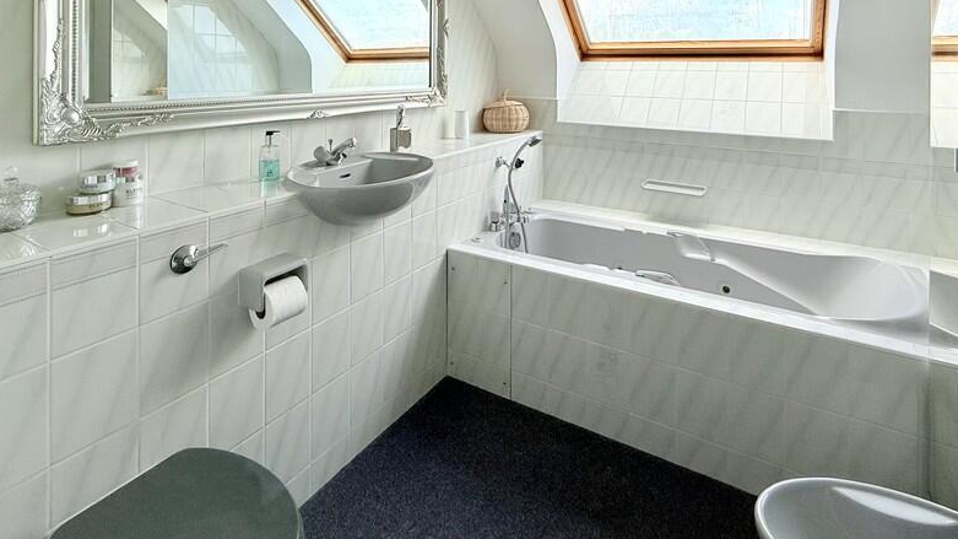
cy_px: 69
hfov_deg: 86.6
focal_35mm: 20
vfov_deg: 50.5
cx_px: 503
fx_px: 508
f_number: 2.2
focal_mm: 2.22
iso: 64
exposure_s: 1/316
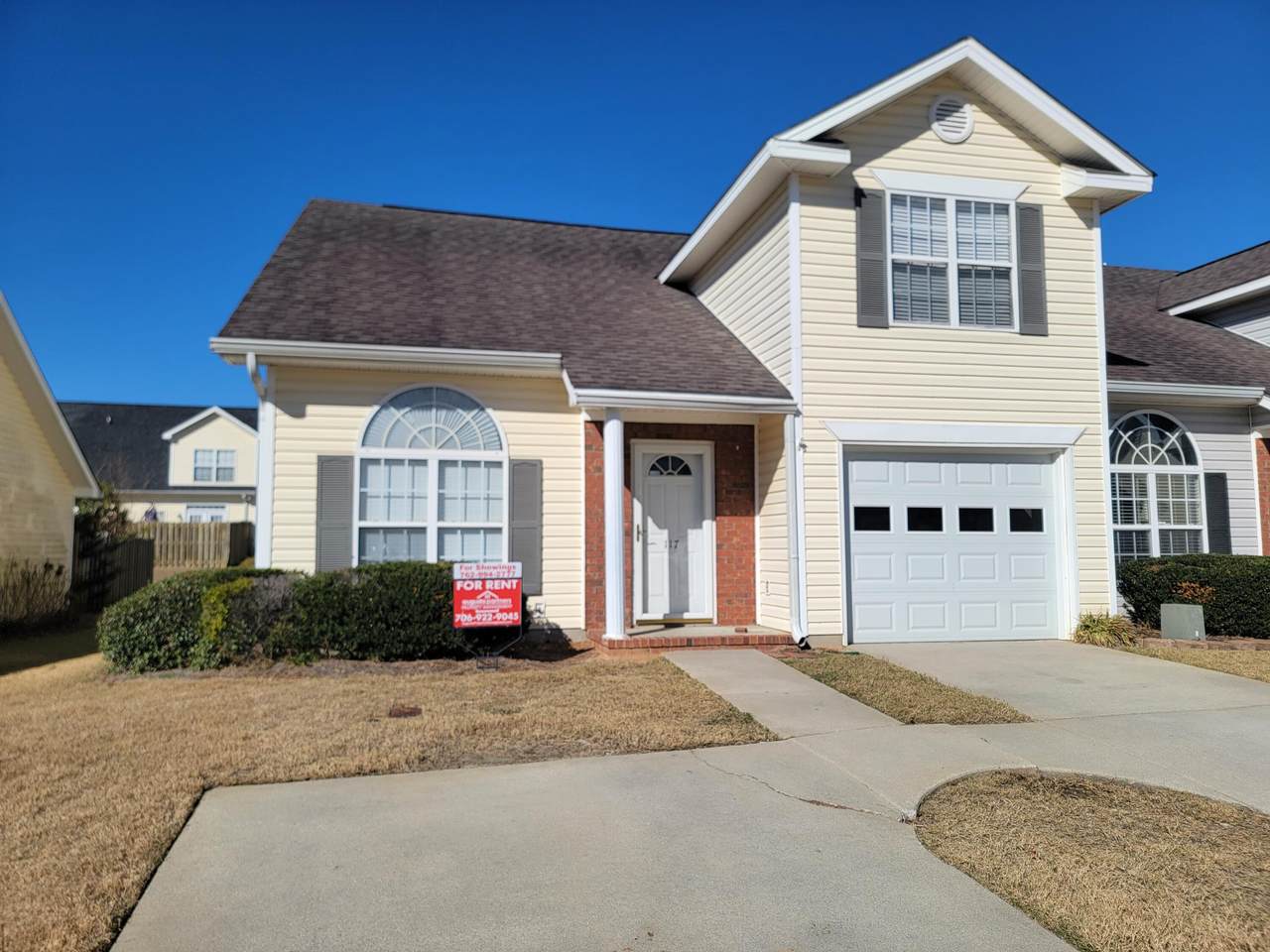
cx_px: 635
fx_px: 881
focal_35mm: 24
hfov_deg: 71.6
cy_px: 476
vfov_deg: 56.8
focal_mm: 6.7
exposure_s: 1/2071
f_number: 1.8
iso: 16
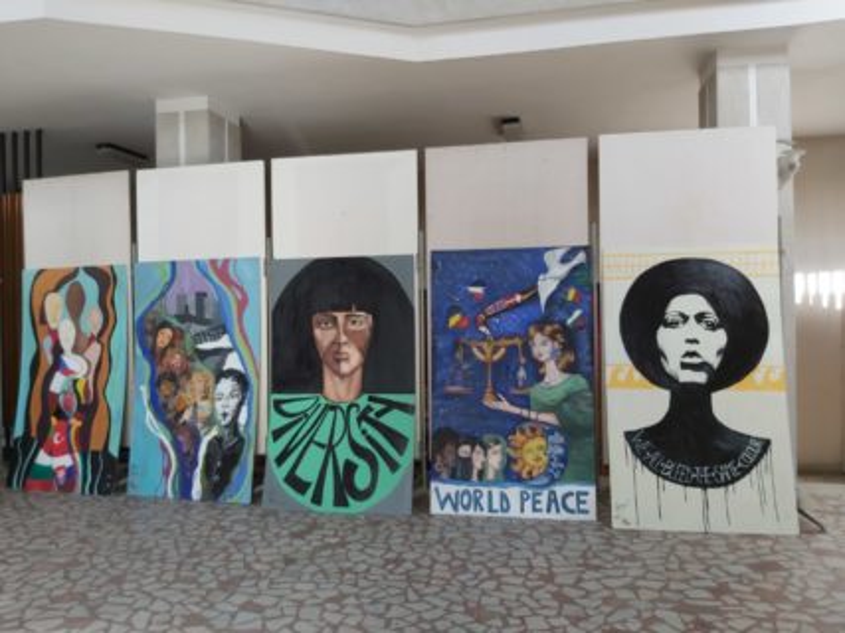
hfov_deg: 67.3
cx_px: 422
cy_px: 316
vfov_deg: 53.0
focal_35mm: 26
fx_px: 634
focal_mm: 3.92
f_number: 1.7
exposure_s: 1/164
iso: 64
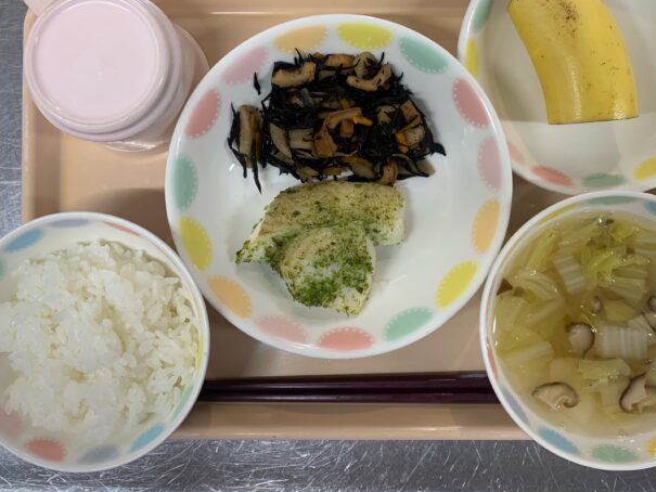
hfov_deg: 55.3
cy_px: 186
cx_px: 356
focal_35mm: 33
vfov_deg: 42.7
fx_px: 625
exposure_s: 1/60
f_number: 1.8
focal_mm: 4.25
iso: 64
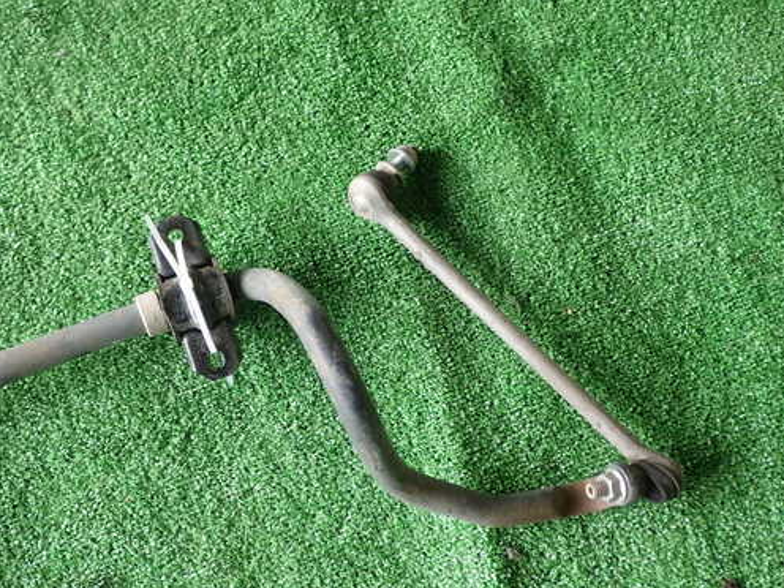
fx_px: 1042
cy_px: 315
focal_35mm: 46
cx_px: 346
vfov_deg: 31.5
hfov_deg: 41.2
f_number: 2.7
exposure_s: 1/60
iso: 200
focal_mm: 6.83
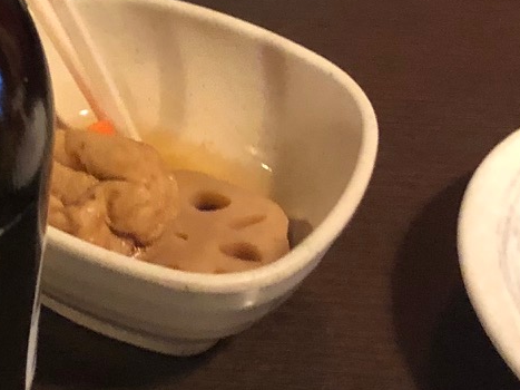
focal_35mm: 121
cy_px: -226
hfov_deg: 15.7
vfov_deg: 11.6
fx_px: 1817
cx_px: -105
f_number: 1.8
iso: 100
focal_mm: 3.99
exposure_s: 1/4
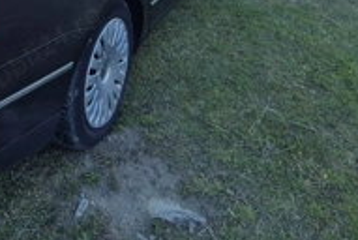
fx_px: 498
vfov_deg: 24.2
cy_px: -60
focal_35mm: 50
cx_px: 105
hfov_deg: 38.8
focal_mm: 5.4
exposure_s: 1/640
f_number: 1.8
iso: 25
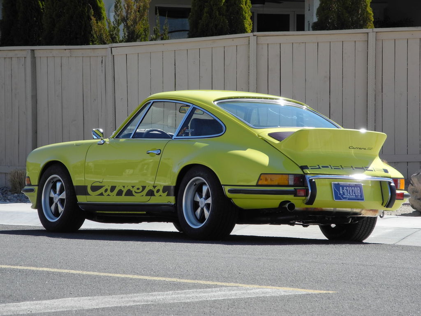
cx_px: 210
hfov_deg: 9.9
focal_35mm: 200
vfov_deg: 7.4
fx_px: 2432
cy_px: 158
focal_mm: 42.6
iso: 100
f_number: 5.6
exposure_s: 1/372
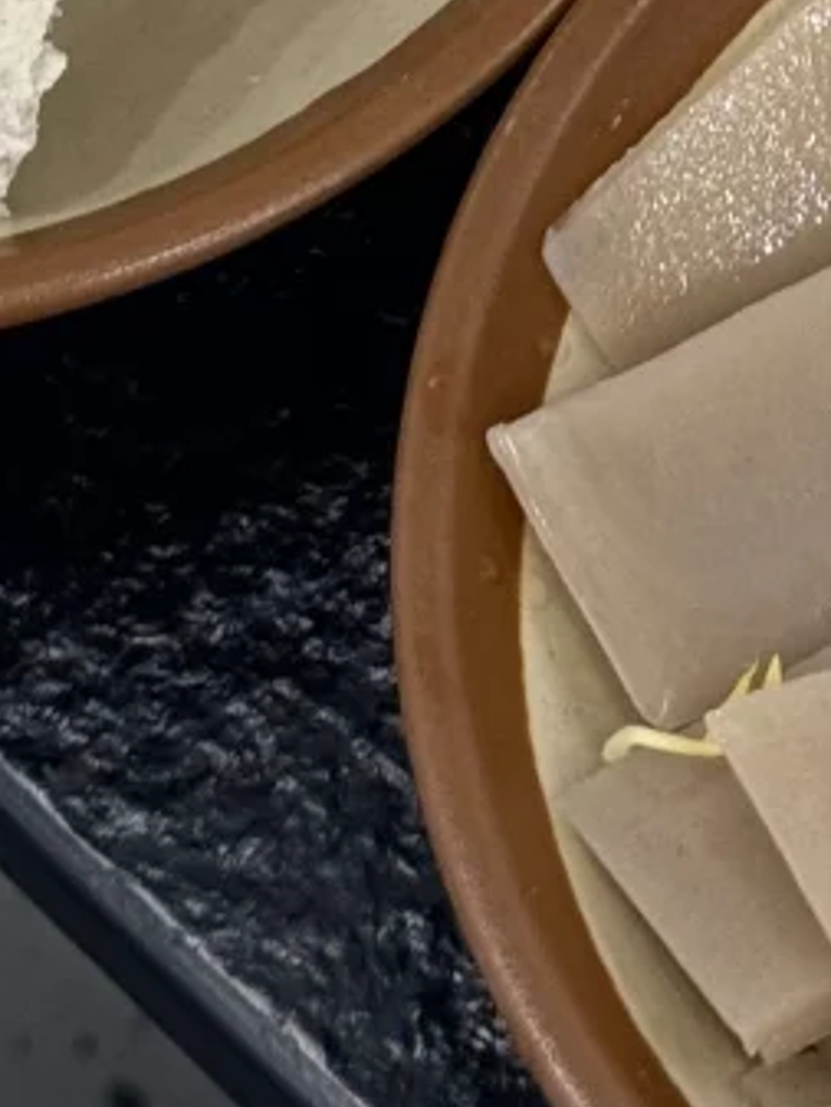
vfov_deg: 9.2
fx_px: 6558
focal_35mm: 205
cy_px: -953
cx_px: 716
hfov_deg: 7.2
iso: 125
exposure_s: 1/50
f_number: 1.78
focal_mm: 6.76
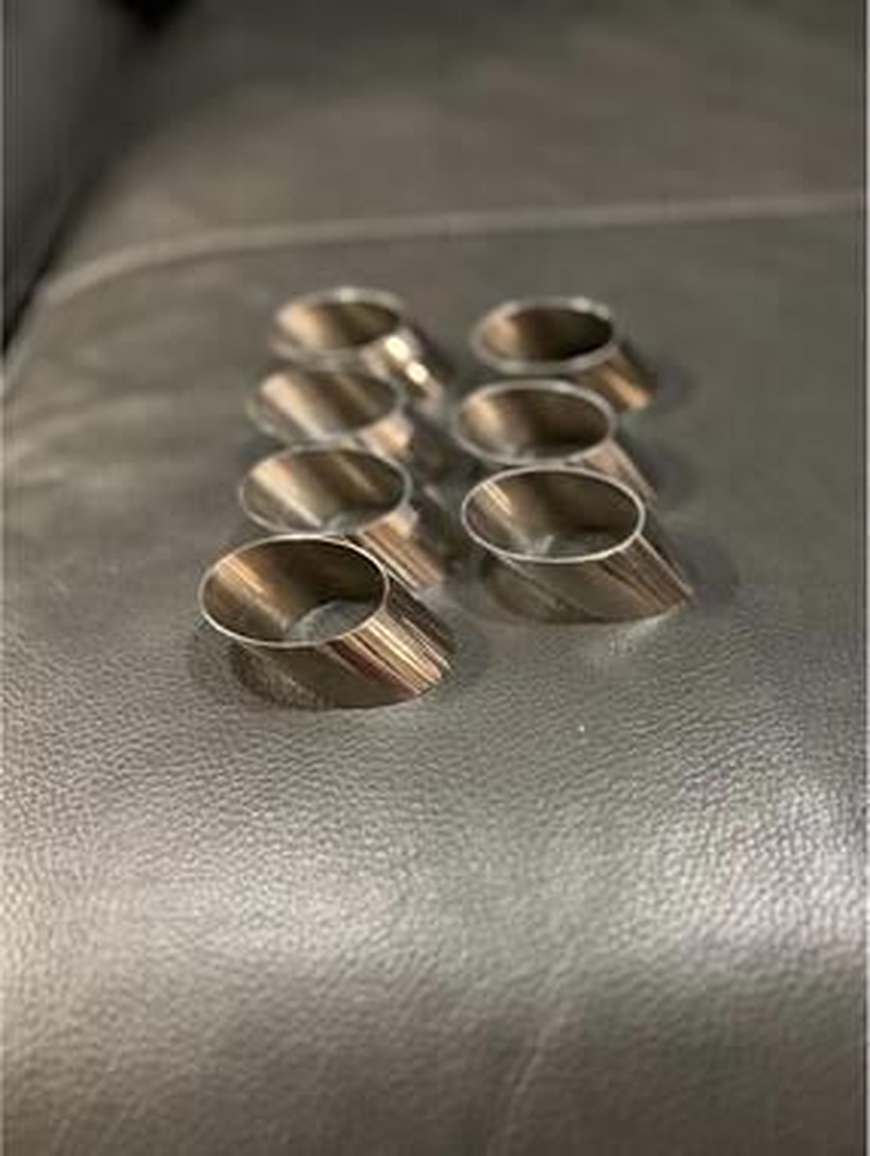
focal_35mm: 26
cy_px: 578
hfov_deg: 53.2
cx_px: 435
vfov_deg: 67.2
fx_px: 869
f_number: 1.5
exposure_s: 1/40
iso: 500
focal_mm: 5.7
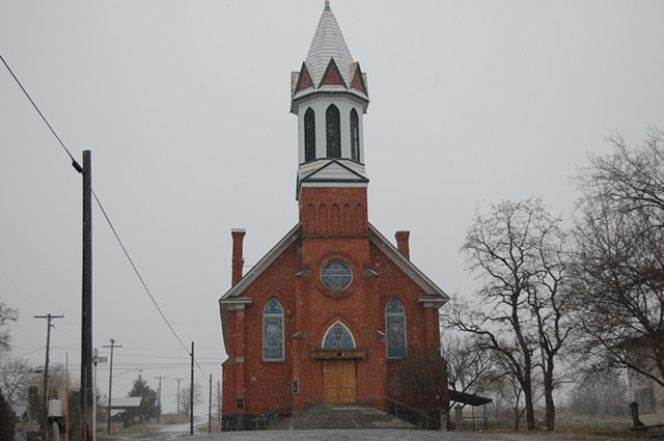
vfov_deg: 26.4
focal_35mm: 51
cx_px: 332
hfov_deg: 38.9
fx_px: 939
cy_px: 220
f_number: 4.5
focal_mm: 34
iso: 400
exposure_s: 1/250
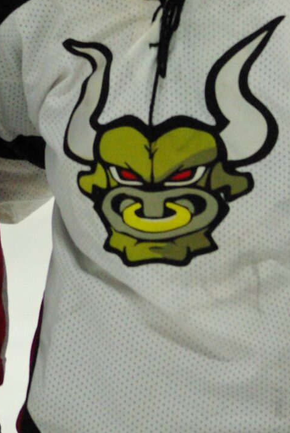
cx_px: 78
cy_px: 180
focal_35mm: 542
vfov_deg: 3.8
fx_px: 6530
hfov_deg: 2.5
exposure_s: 1/160
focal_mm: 100
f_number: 3.2
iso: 1250
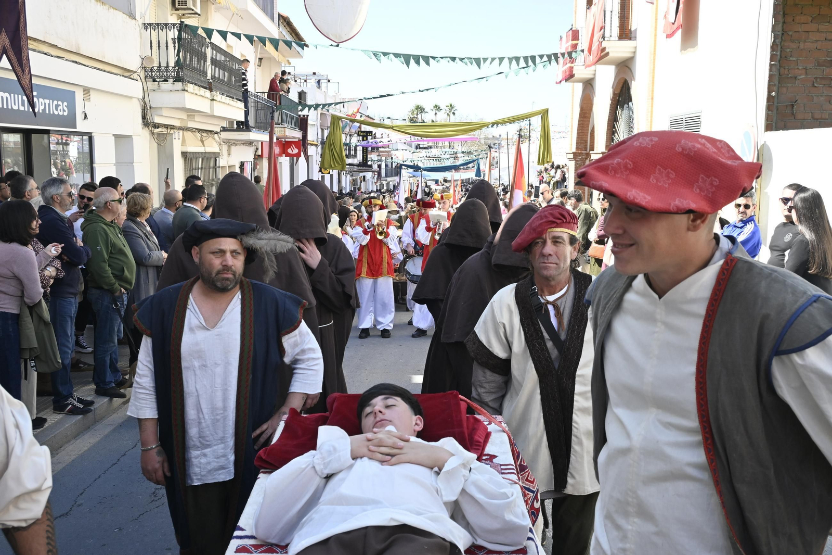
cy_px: 278
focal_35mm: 36
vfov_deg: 36.9
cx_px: 416
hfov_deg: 53.1
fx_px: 832
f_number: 6.3
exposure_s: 1/400
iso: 400
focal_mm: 24
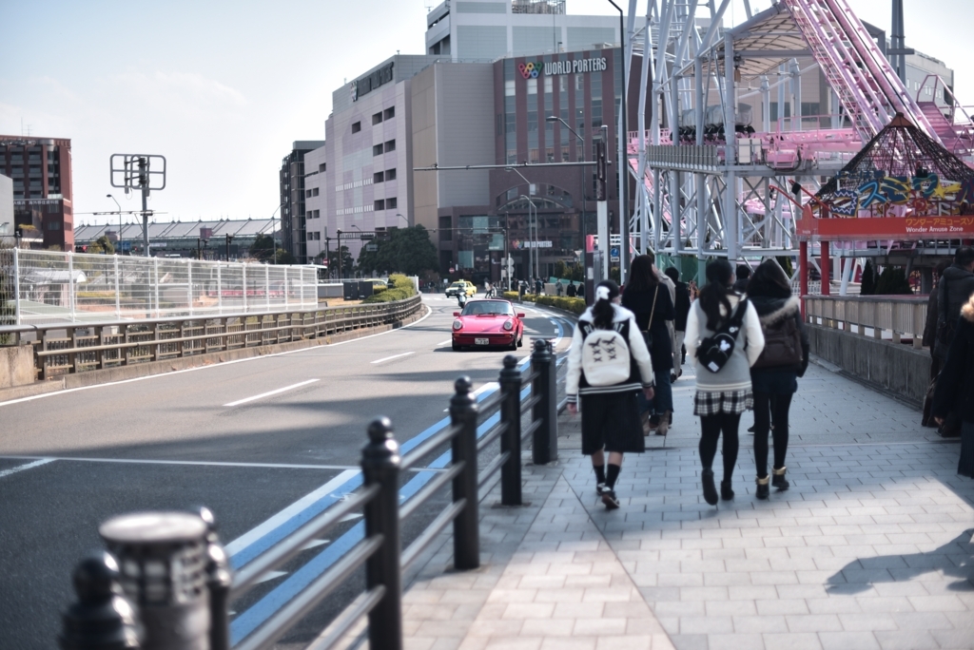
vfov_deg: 27.0
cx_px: 487
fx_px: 1353
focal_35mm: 50
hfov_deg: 39.6
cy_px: 325
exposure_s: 1/4000
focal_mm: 50
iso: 100
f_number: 1.4
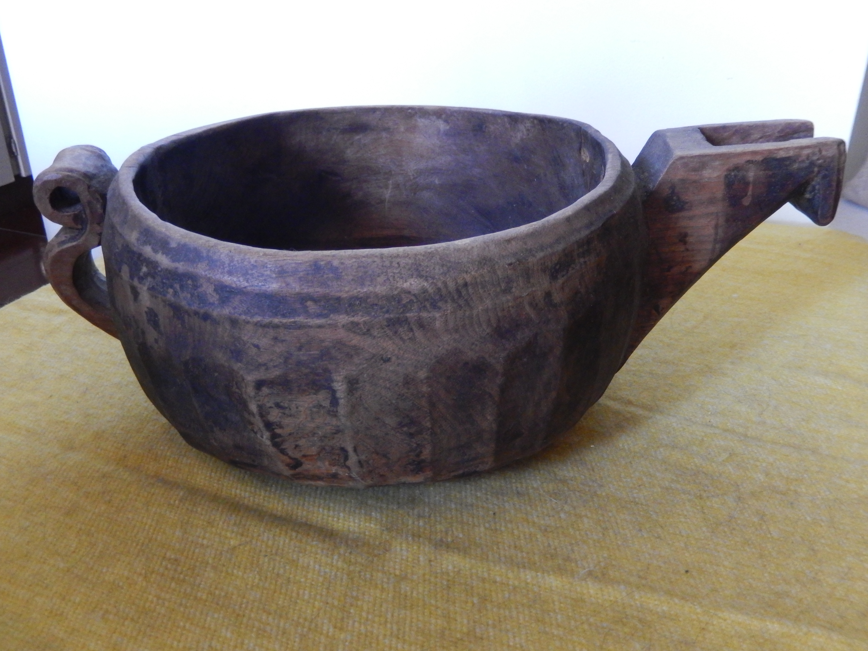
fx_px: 802
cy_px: 326
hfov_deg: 56.8
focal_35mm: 32
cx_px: 434
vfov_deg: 44.2
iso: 800
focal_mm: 5.7
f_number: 3.8
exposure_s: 1/25
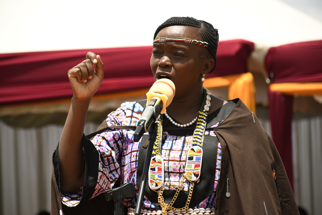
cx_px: 161
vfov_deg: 6.5
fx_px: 1878
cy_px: 108
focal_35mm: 210
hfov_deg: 9.8
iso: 125
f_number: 5.6
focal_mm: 140
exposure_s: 1/400
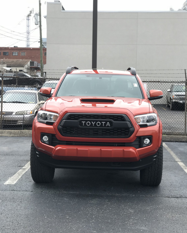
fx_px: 422
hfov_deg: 25.0
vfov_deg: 30.9
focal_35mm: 61
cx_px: 94
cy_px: 127
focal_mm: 6.6
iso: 20
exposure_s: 1/177
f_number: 2.8
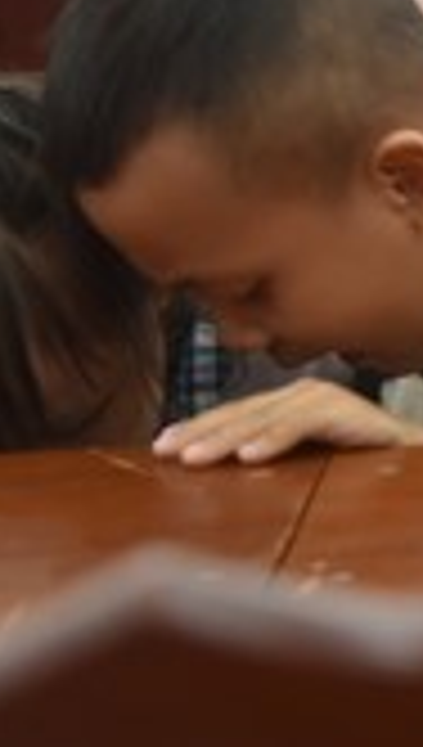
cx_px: 1220
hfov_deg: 4.6
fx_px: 5039
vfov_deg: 8.4
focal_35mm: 254
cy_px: -158
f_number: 4
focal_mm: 62
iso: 1250
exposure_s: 1/60
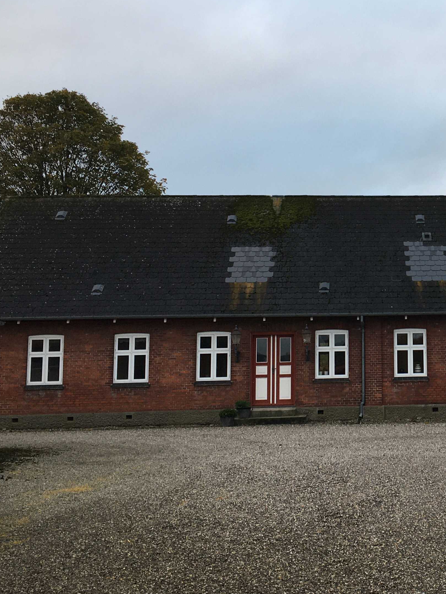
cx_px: 436
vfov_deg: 35.4
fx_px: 928
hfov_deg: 25.8
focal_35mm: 54
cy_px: 235
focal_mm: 4.15
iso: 25
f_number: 2.2
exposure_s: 1/50
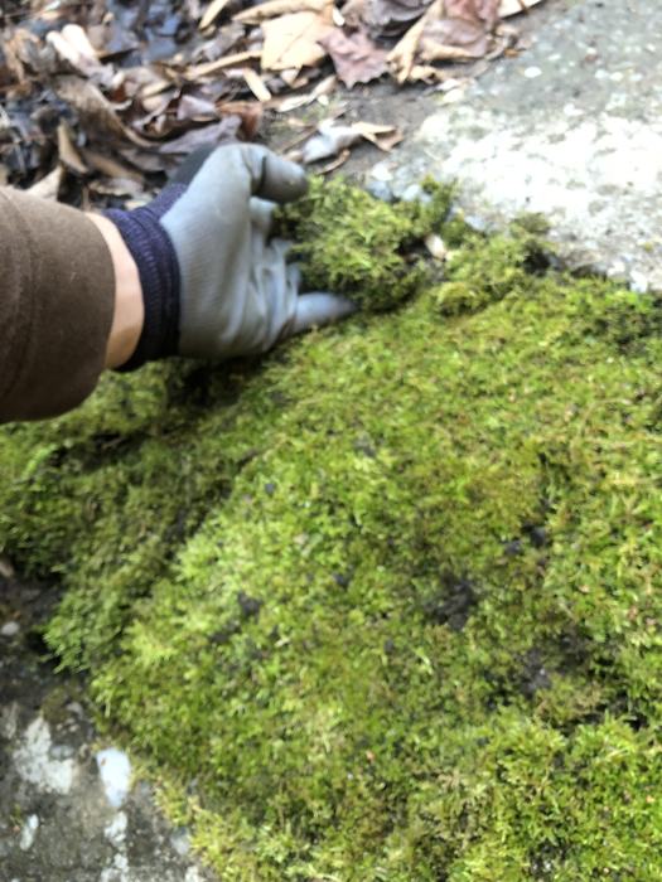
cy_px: 441
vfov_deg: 63.4
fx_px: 714
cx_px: 331
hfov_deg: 49.7
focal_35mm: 28
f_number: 1.8
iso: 40
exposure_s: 1/20
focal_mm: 4
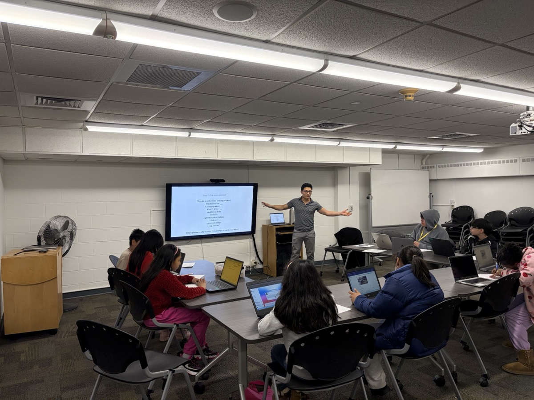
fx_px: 401
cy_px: 200
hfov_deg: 67.3
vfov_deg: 53.1
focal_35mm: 26
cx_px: 267
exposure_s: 1/120
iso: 160
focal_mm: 5.96
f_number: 1.6
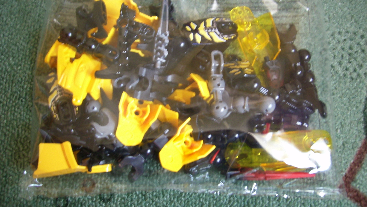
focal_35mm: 35
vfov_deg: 33.7
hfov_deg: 56.6
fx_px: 341
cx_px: 184
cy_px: 93
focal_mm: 5.99
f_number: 2.8
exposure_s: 1/3
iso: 50
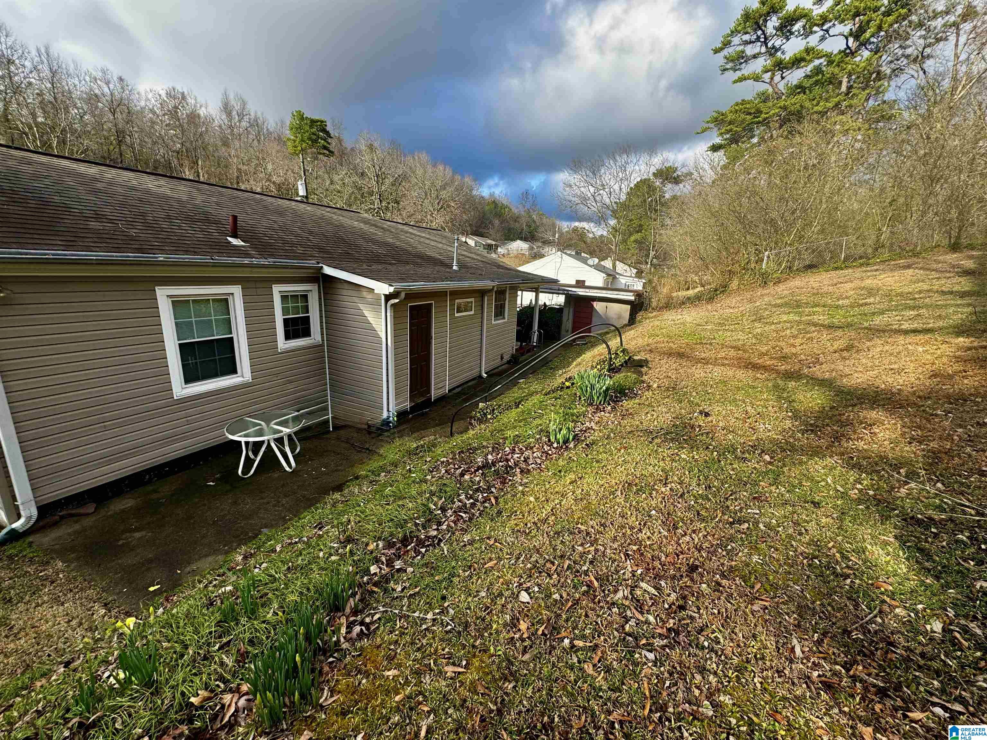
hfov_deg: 102.1
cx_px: 494
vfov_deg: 85.7
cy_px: 370
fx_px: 399
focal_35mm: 14
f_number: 2.2
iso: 50
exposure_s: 1/615
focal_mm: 2.22
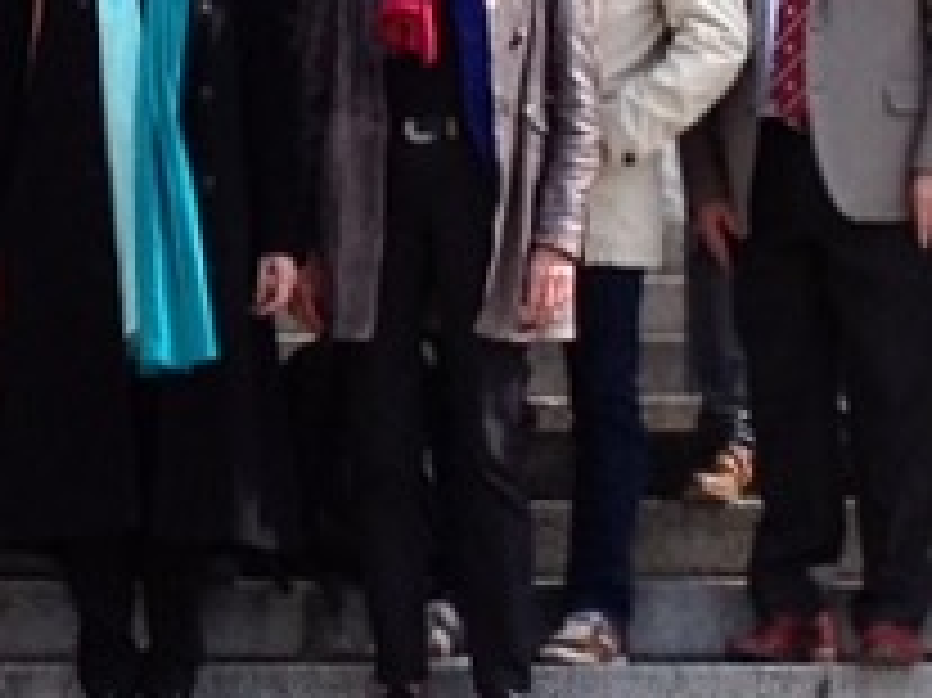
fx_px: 2798
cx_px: 86
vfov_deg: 13.9
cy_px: -50
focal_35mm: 104
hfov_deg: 18.6
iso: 50
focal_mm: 4.28
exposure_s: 1/699
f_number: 2.4
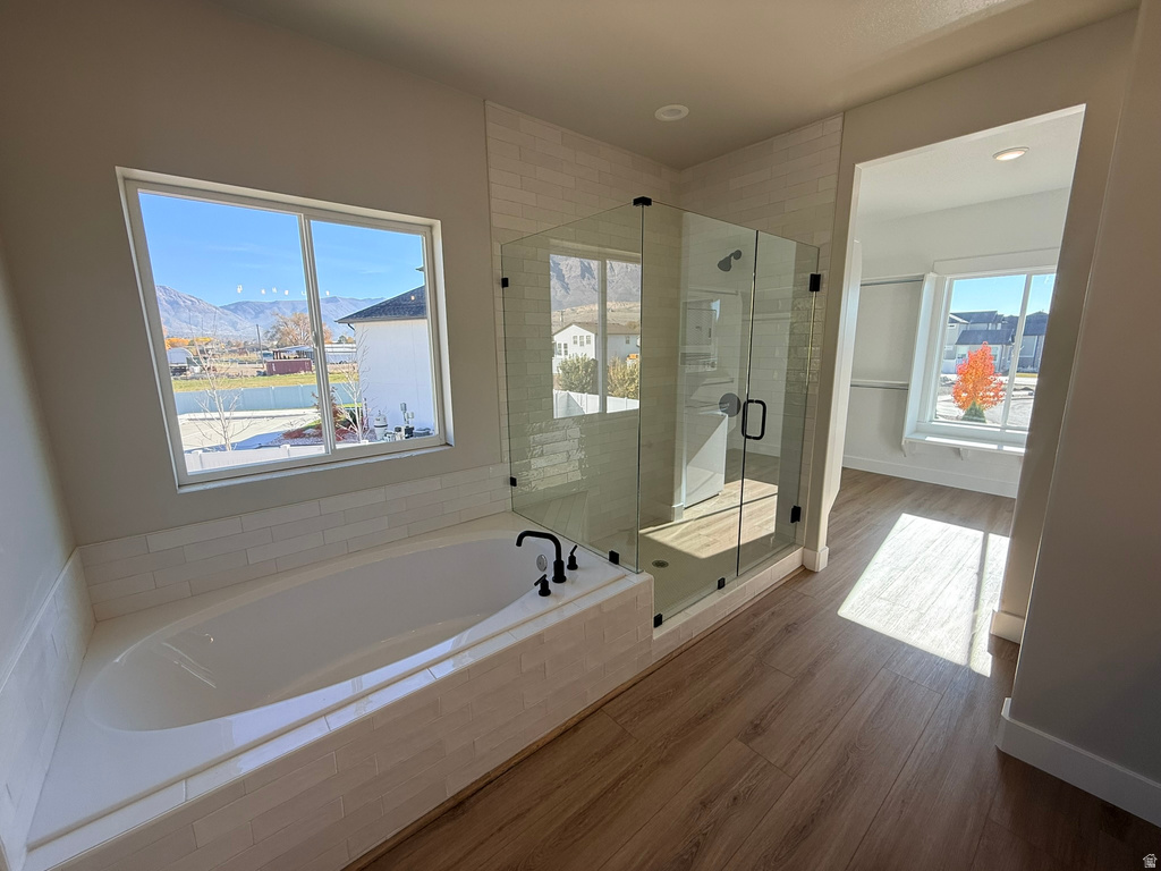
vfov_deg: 85.7
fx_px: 470
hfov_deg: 102.1
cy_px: 436
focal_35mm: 14
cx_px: 580
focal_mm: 2.22
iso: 64
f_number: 2.2
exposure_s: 1/275
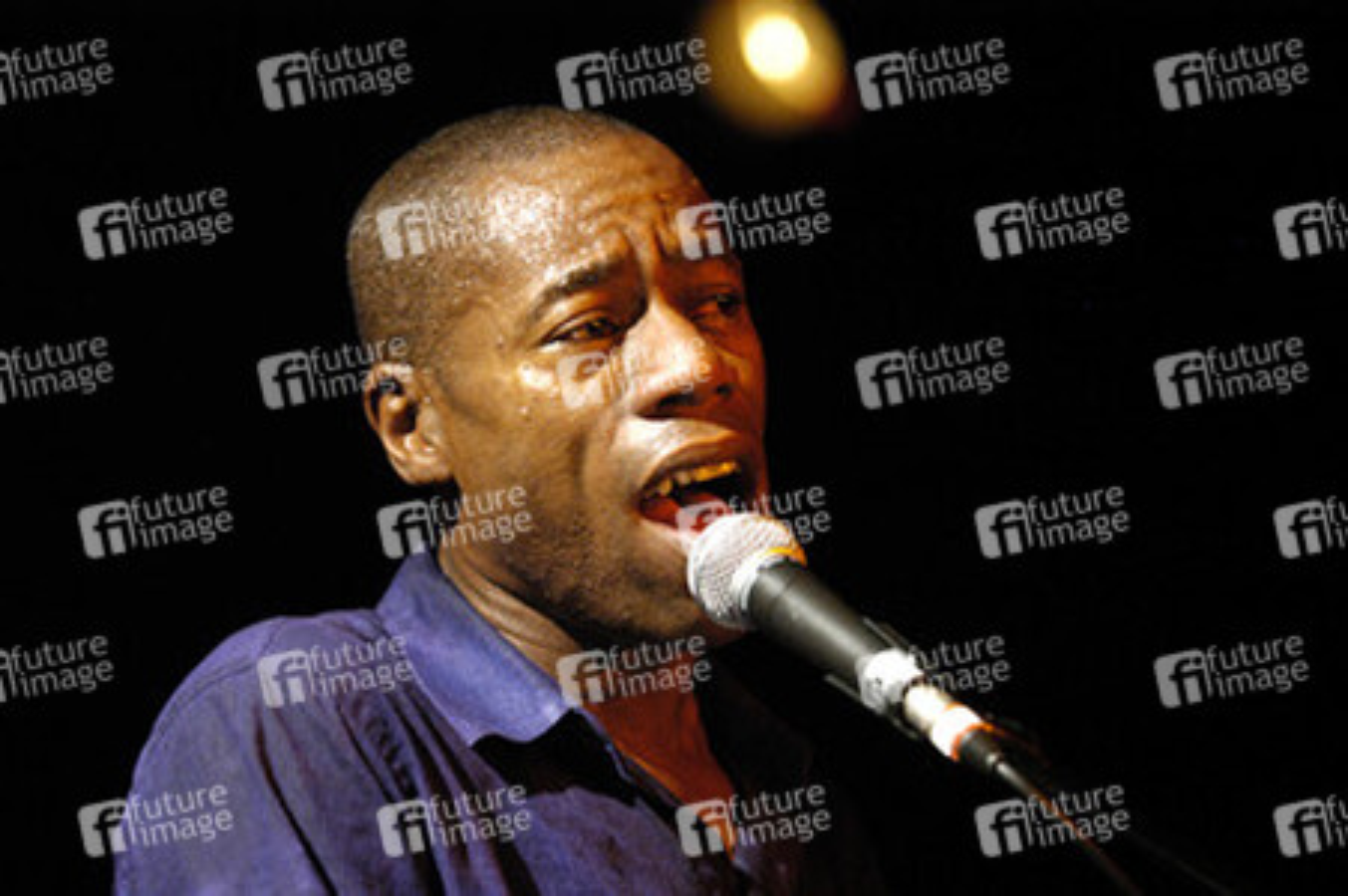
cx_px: 674
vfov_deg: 7.6
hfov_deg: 11.4
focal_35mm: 180
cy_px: 448
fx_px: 6735
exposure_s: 1/125
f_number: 2.8
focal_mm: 120
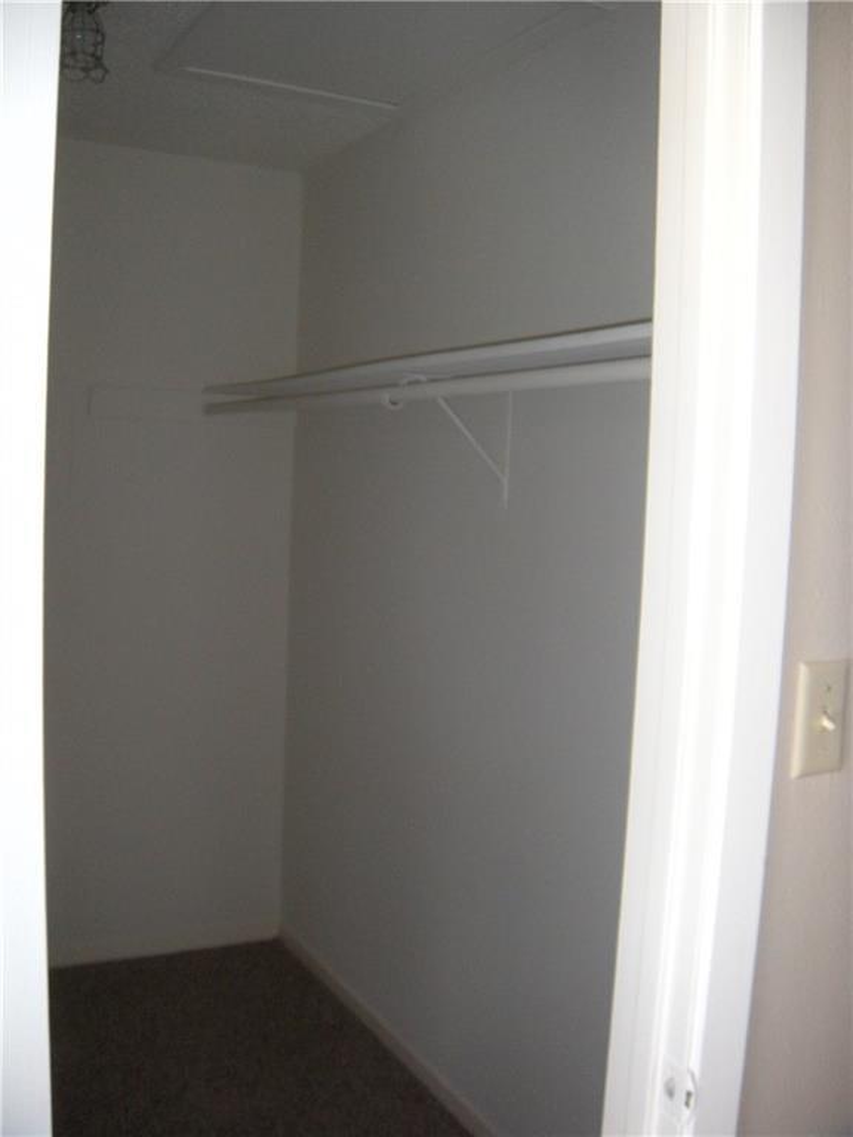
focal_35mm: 35
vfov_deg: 52.6
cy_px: 568
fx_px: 1150
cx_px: 426
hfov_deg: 40.7
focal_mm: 5.9
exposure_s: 1/54.2
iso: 200
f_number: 3.8
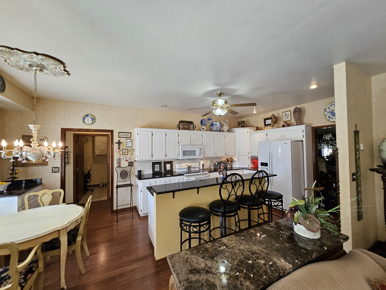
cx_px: 193
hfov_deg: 106.2
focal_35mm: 13
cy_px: 145
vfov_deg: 89.9
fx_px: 145
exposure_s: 1/60
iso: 80
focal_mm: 1.74
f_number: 2.2
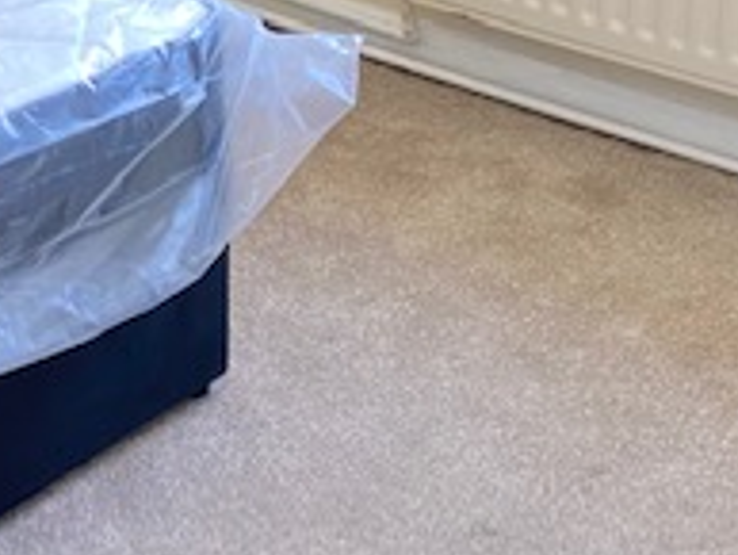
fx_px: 1835
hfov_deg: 21.6
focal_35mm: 86
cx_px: -57
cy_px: -287
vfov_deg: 15.7
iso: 250
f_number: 1.8
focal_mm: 4.25
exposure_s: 1/60
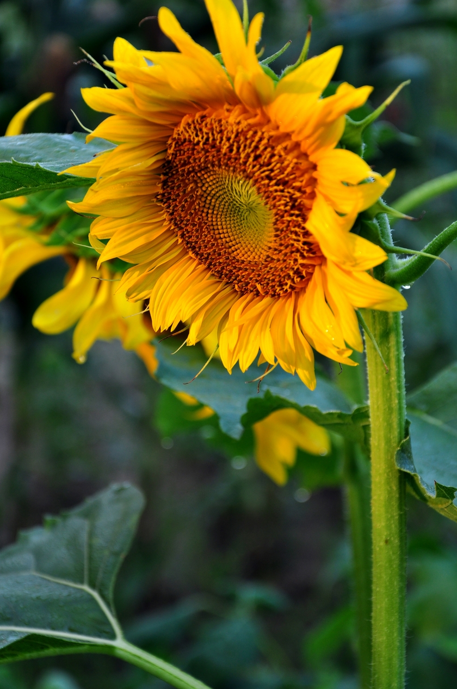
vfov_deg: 17.0
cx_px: 244
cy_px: 343
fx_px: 2301
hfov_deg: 11.3
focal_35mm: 121
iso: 200
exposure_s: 1/100
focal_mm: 75
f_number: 6.3
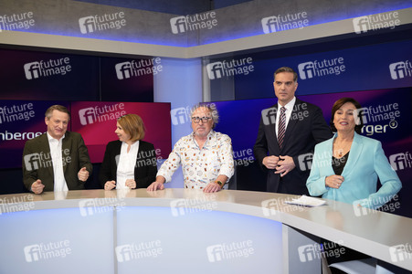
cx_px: 206
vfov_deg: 35.9
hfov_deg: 51.9
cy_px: 137
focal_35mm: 37
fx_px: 423
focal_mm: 37
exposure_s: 1/160
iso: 2000
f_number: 5
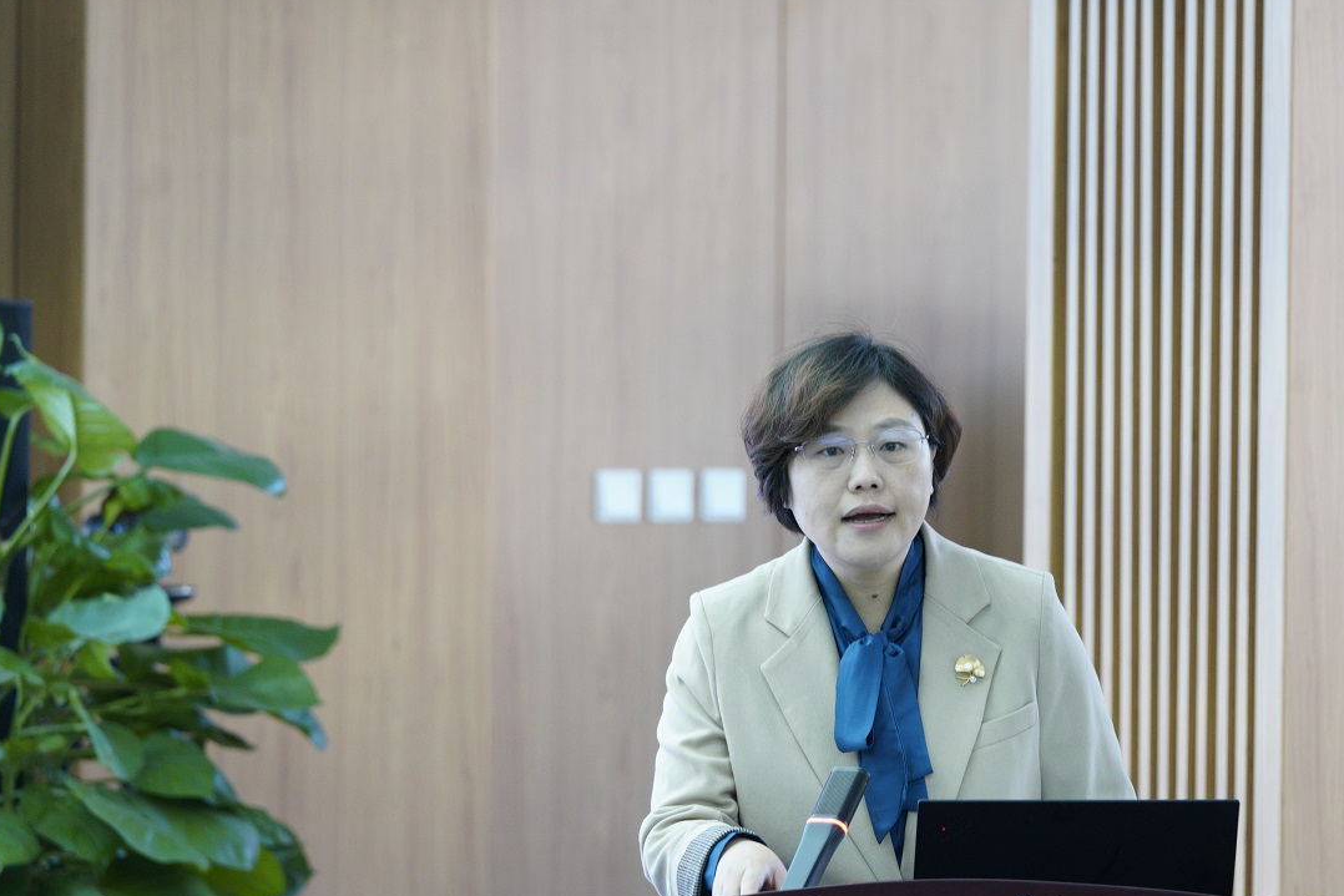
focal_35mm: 192
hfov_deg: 10.7
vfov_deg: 7.2
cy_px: 510
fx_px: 7168
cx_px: 923
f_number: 4.5
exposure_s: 1/80
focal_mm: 138
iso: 1600
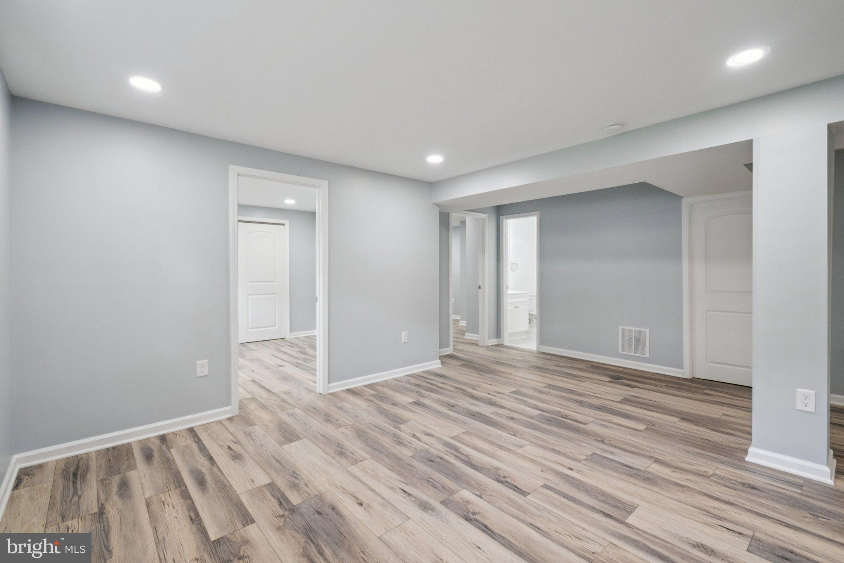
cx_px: 422
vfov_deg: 77.3
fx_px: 352
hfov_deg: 100.4
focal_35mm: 15
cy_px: 282
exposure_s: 1/50
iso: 400
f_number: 5.6
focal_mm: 10
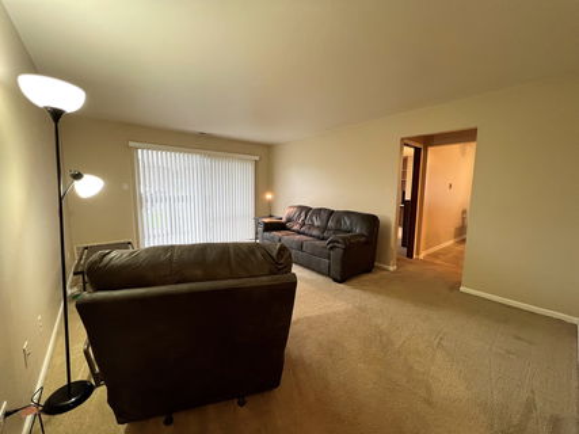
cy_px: 217
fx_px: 217
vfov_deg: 89.9
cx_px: 290
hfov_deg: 106.2
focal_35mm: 13
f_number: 1.8
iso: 200
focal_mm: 1.57
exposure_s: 1/60
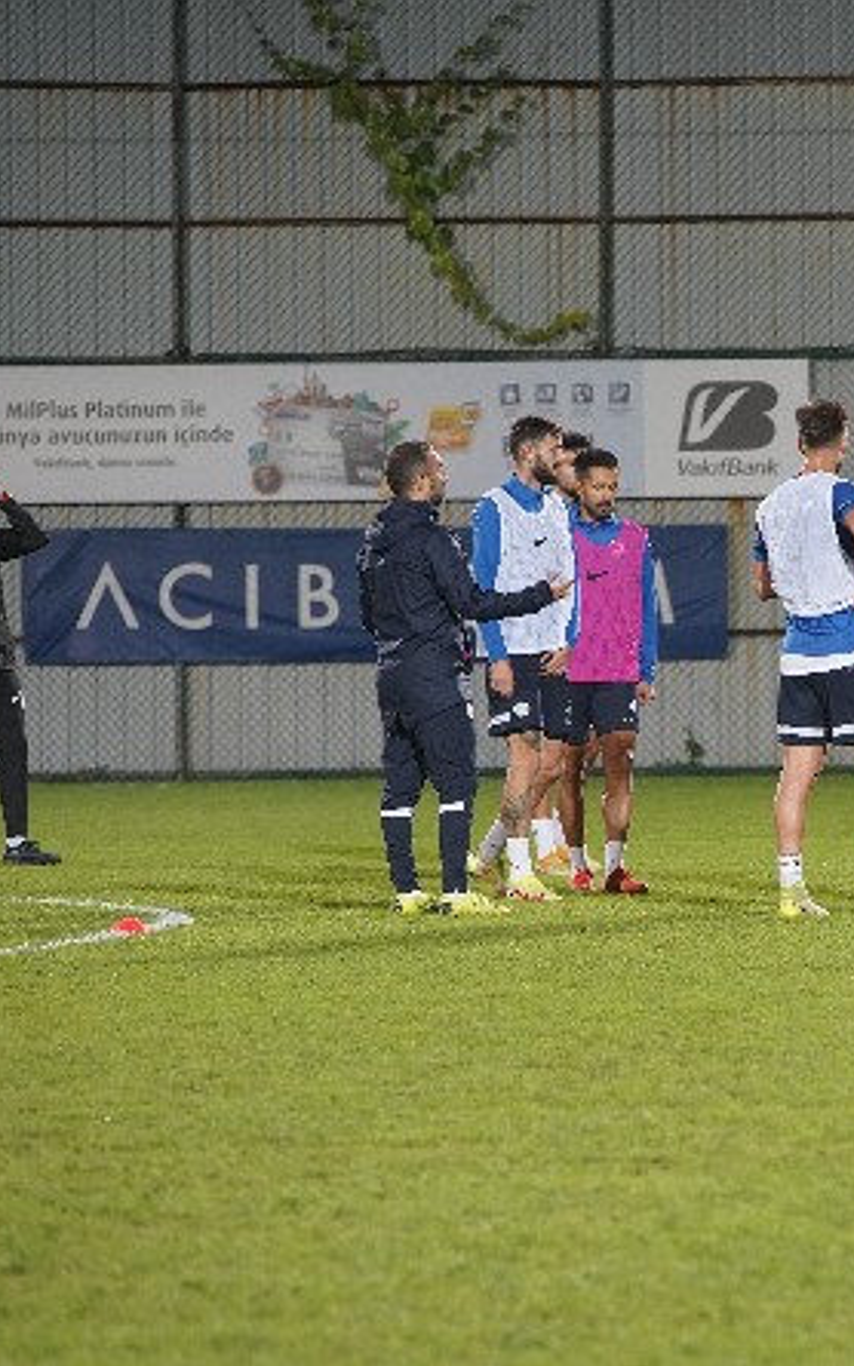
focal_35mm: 307
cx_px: 940
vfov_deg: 6.8
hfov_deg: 4.3
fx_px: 11436
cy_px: 683
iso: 3200
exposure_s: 1/160
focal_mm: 200
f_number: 4.5
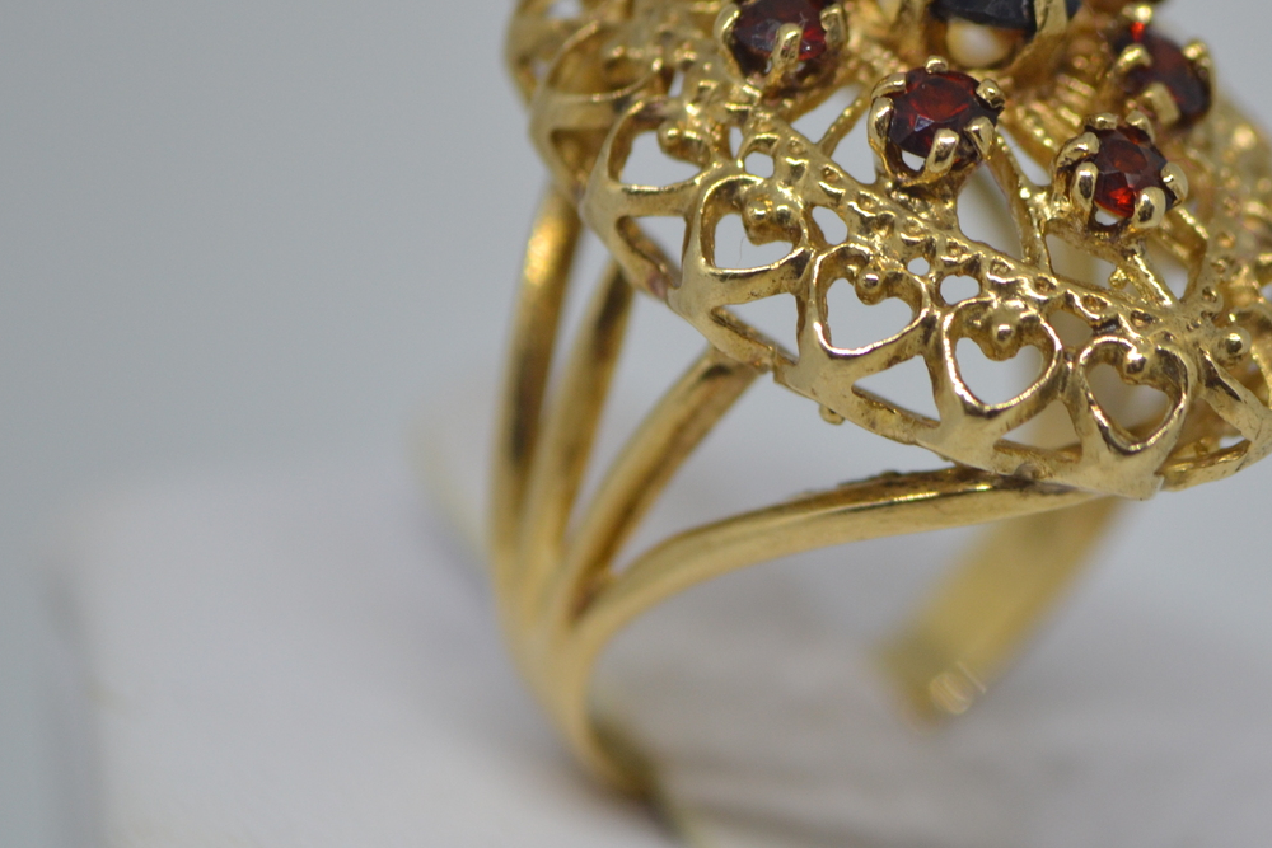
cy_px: 327
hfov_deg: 17.0
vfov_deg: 11.4
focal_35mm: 120
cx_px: 856
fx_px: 4240
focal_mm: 50
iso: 400
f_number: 5.6
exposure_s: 1/50
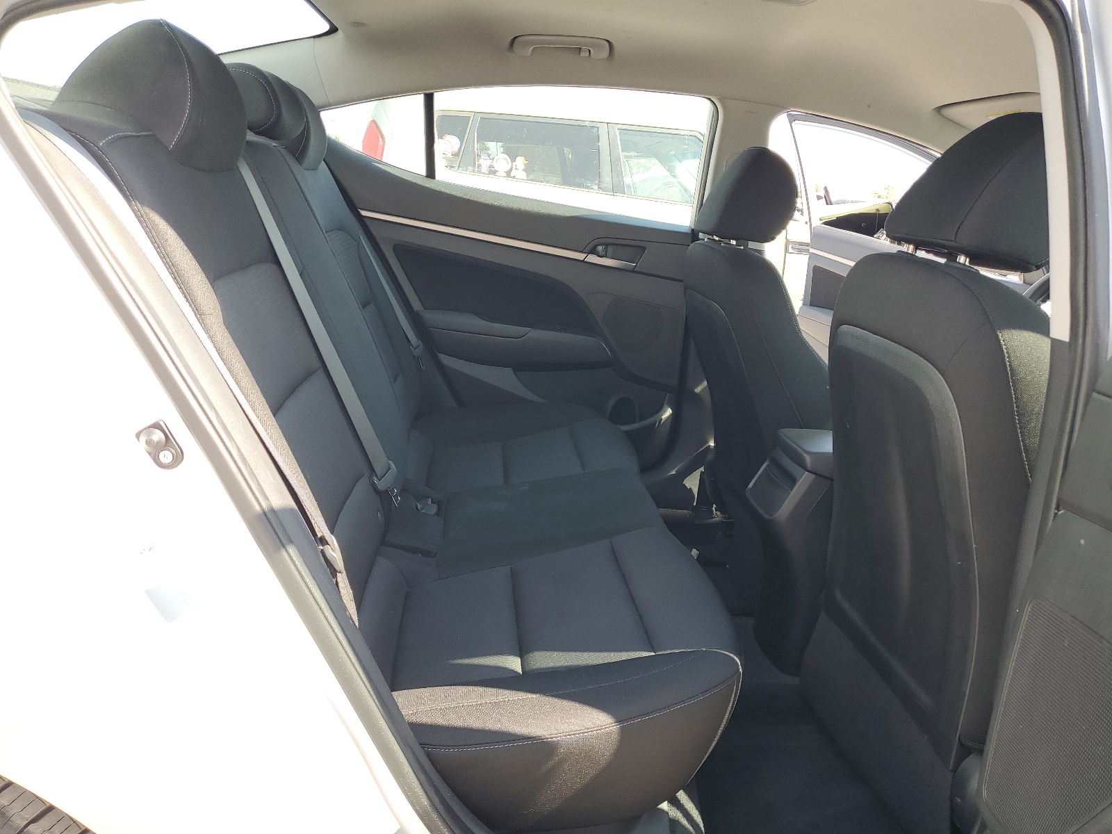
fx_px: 835
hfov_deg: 67.3
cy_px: 417
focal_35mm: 26
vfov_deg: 53.1
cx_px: 556
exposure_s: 1/294
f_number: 1.5
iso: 50
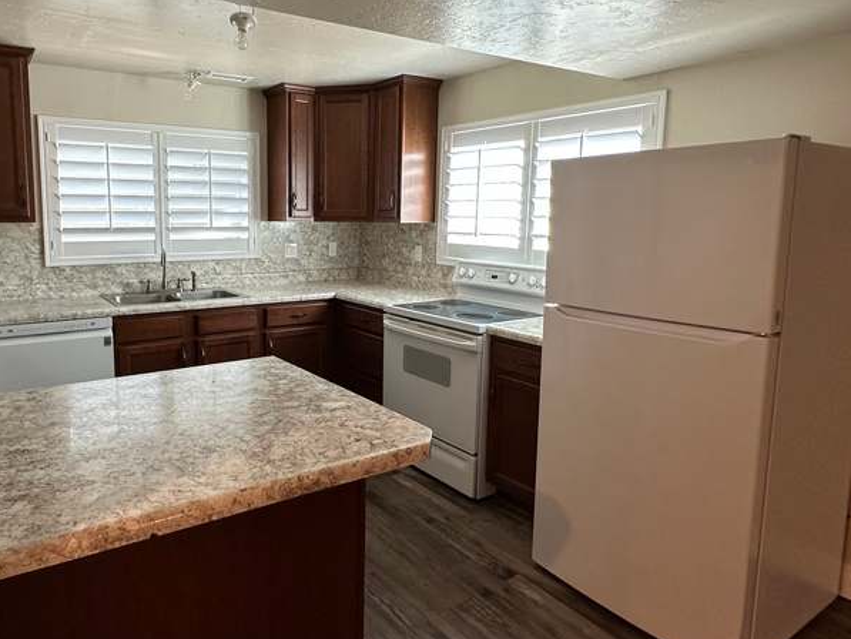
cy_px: 290
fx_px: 590
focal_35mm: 24
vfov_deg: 56.7
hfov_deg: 70.3
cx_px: 315
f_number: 2.2
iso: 160
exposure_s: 1/60
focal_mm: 2.22
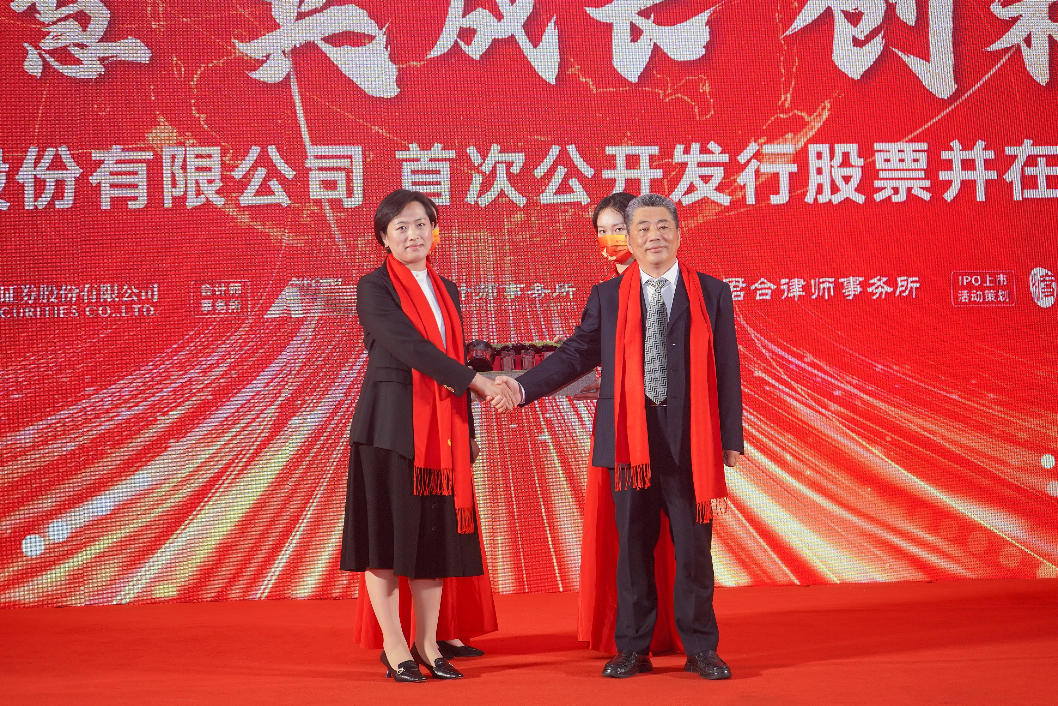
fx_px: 1646
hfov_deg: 35.6
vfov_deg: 24.2
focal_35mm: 56
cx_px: 529
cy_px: 353
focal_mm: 56
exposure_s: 1/160
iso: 500
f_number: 5
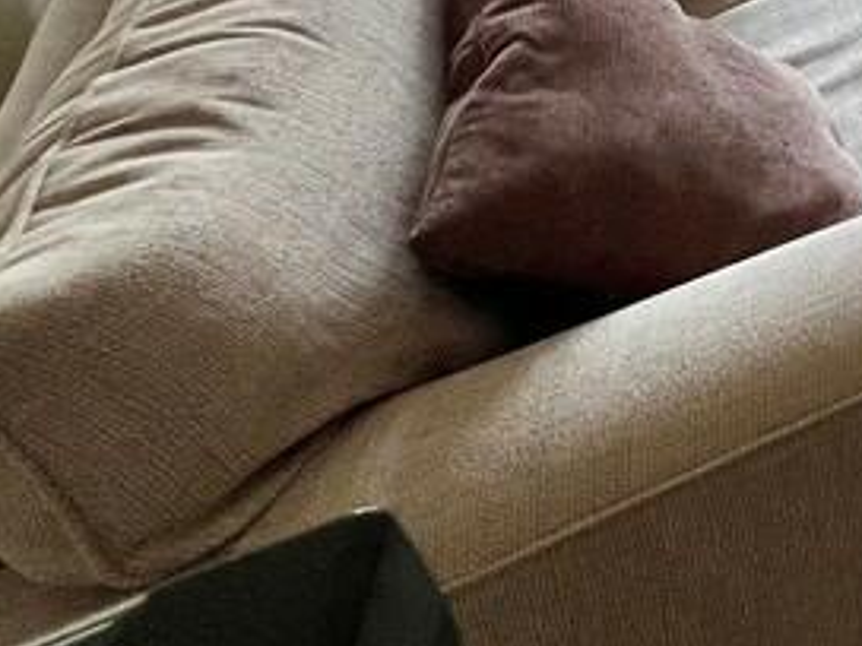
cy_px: -466
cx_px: 1417
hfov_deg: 24.8
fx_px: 1220
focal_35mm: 49
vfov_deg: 21.5
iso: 125
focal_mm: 1.57
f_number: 1.8
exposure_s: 1/99
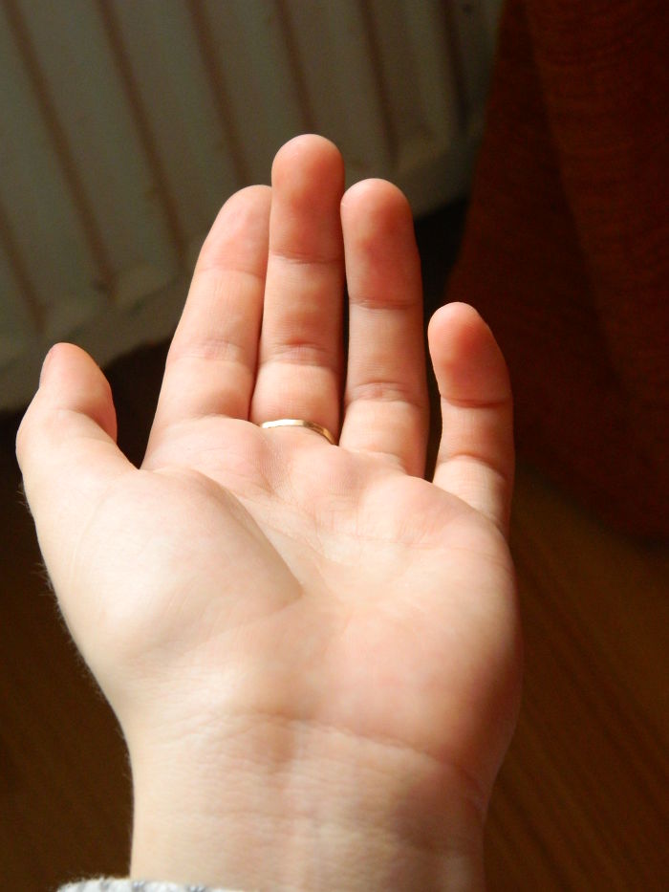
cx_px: 334
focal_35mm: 103
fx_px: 2654
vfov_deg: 19.1
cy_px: 446
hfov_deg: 14.4
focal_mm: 18.6
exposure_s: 1/50
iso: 400
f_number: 4.5
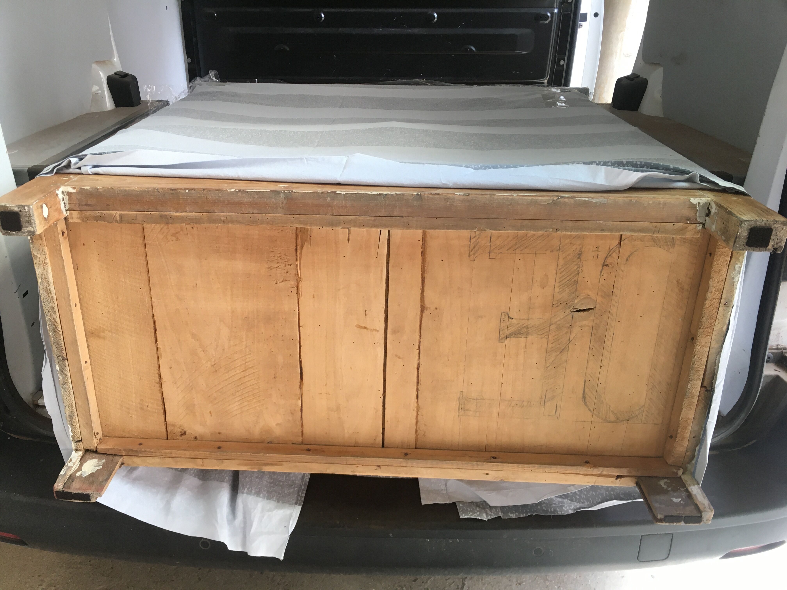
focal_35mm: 29
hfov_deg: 61.7
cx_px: 394
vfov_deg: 48.2
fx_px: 659
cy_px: 295
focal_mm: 4.15
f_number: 2.2
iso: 25
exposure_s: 1/33
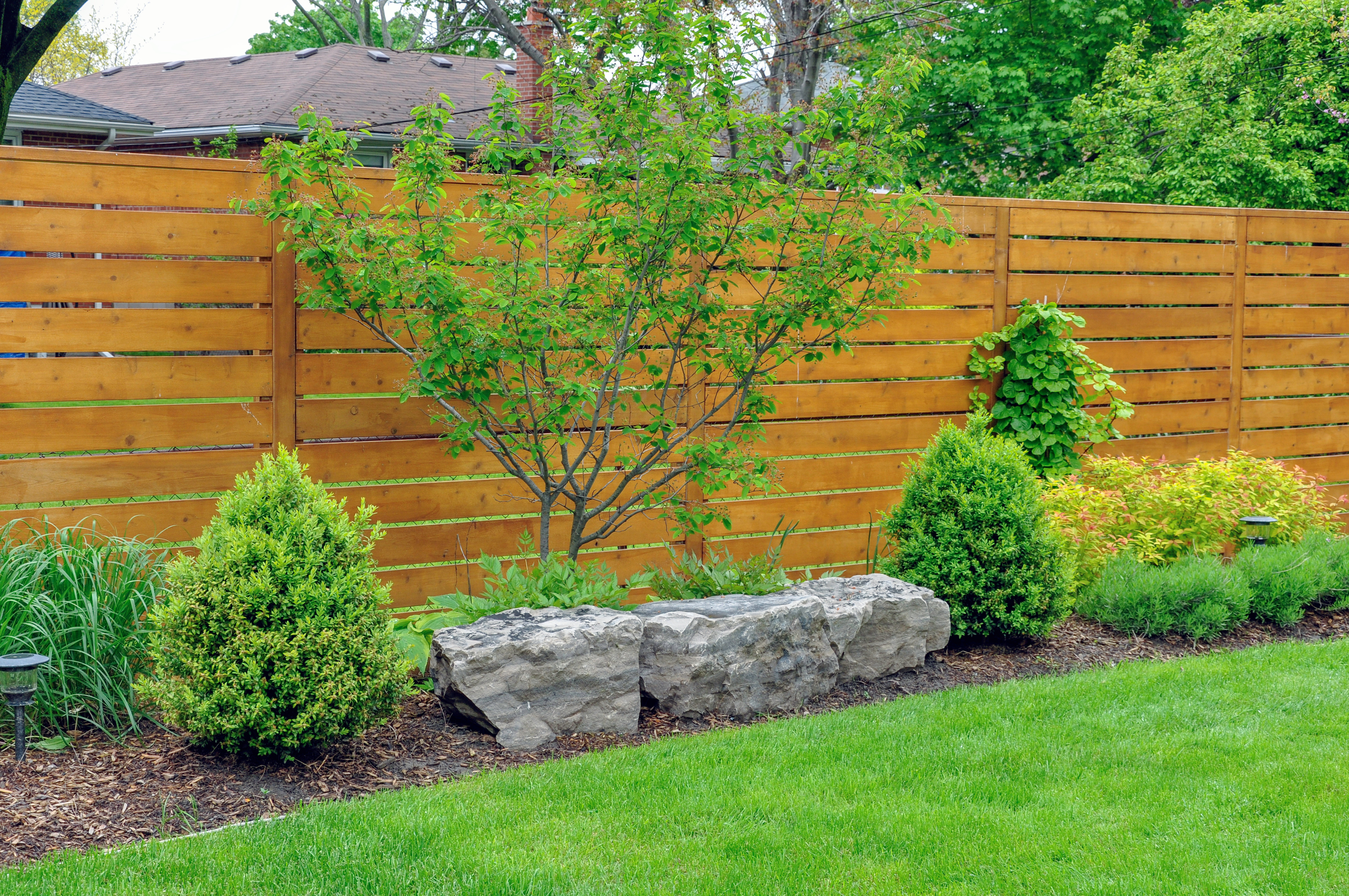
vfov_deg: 22.6
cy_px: 448
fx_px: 2246
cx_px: 674
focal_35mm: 60
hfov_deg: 33.4
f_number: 8
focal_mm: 40
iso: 280
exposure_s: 1/60
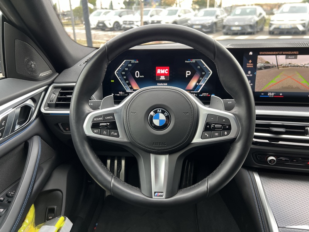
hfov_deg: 67.3
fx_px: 232
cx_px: 154
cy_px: 116
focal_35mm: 26
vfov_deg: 53.1
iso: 125
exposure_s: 1/105
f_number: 1.5
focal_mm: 5.7
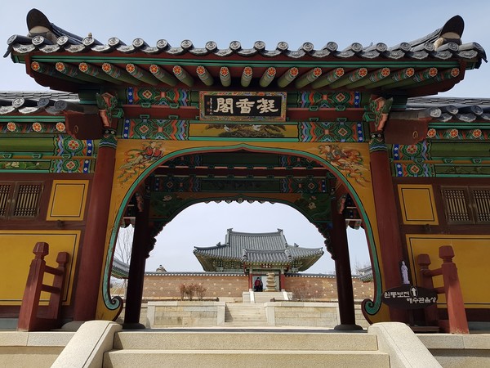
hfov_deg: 67.3
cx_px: 245
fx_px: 368
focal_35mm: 26
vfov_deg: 53.1
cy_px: 184
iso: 40
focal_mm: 4.2
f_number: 1.7
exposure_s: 1/1692
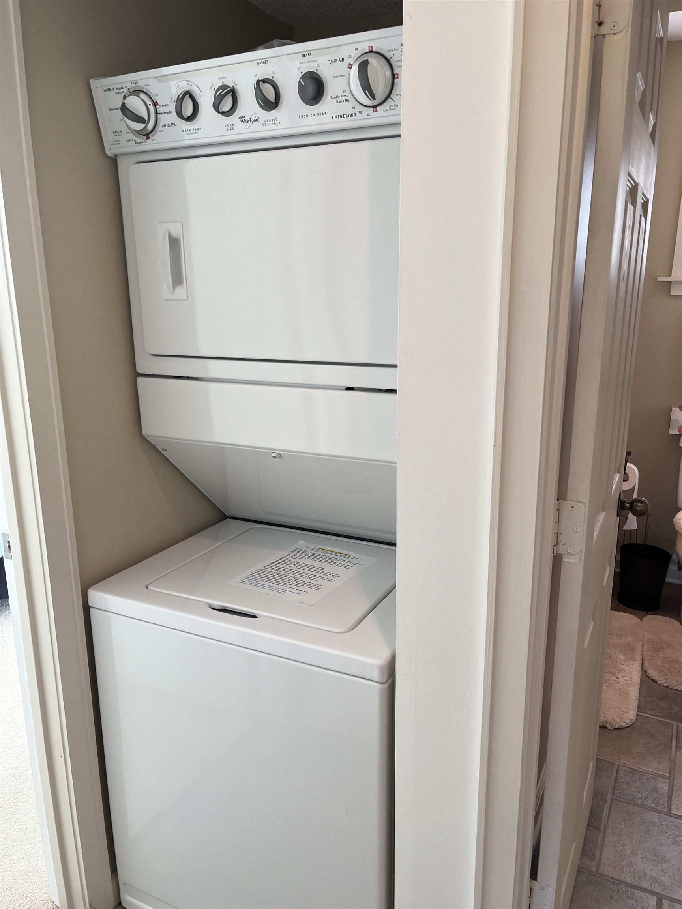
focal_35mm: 26
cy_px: 454
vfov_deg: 67.3
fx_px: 683
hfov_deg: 53.1
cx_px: 341
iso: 64
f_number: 1.6
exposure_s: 1/120
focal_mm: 5.1
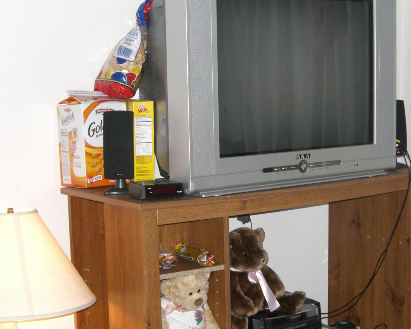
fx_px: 839
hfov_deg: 27.4
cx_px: 274
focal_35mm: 69
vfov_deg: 22.1
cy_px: 207
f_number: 4
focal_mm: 7.9
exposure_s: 1/60
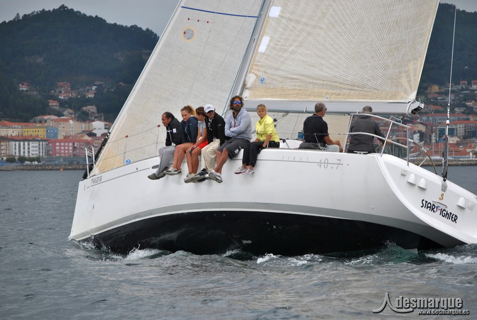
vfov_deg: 7.5
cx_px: 238
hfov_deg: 11.2
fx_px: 2428
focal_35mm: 183
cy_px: 160
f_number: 5.6
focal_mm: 122
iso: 140
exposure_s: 1/500
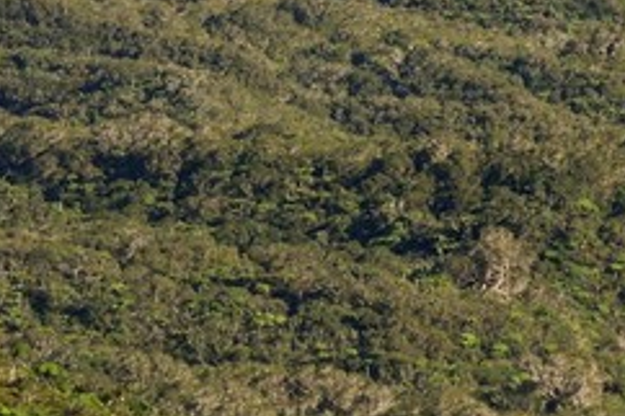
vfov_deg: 1.4
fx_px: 16637
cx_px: 1847
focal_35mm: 959
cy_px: -548
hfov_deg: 2.1
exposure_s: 1/400
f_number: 14
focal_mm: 145
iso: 400
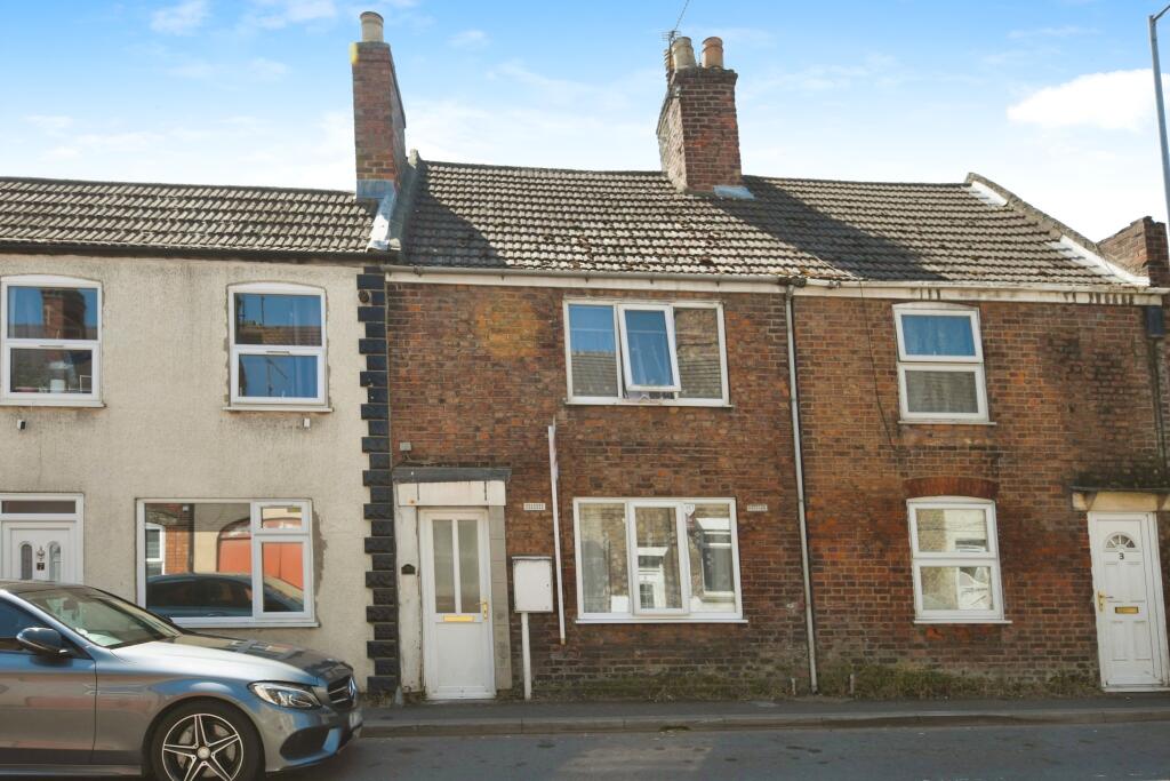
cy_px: 390
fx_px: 715
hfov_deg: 78.6
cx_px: 585
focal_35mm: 22
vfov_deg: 57.2
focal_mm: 15
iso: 125
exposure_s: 1/200
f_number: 7.1
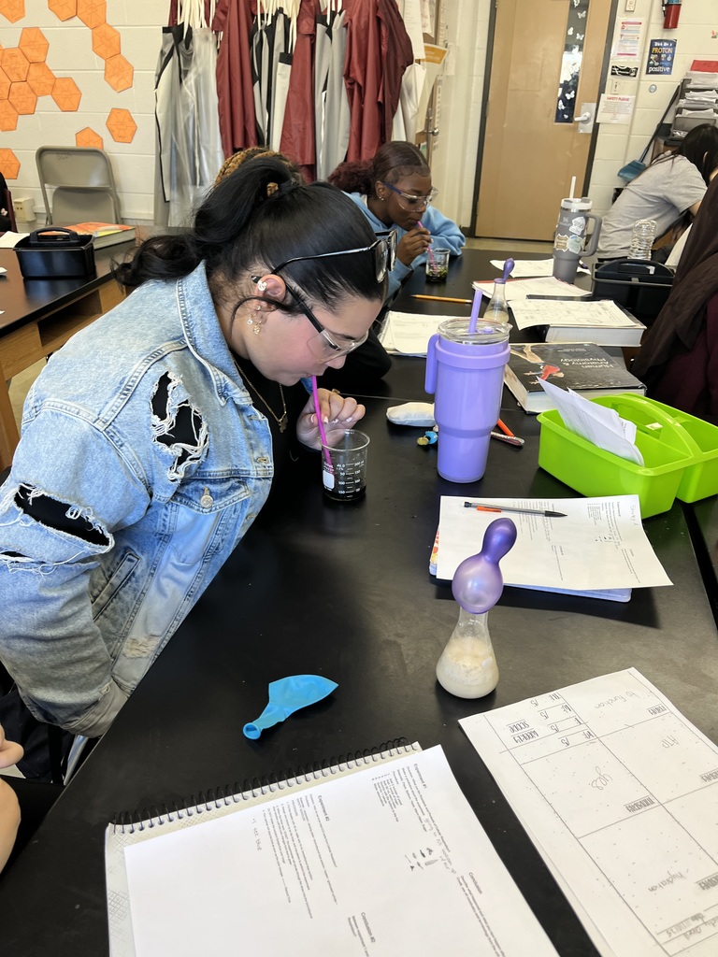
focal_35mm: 26
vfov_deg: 67.3
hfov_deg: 53.1
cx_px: 359
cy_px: 478
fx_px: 719
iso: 80
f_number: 1.6
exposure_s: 1/60
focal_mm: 5.1
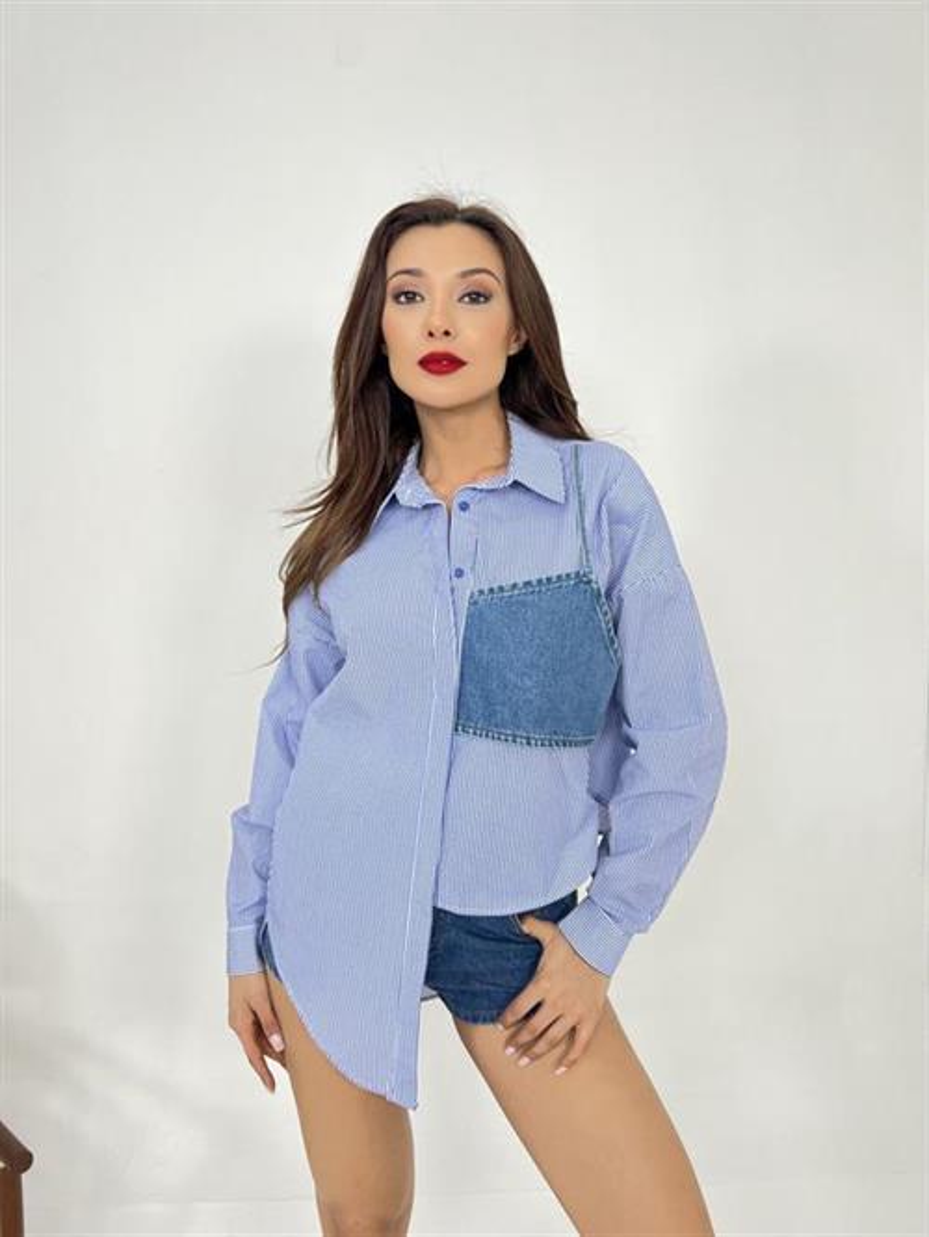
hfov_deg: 53.1
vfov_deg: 67.3
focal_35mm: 26
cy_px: 618
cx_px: 464
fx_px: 930
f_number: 1.5
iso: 80
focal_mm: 5.7
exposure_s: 1/121
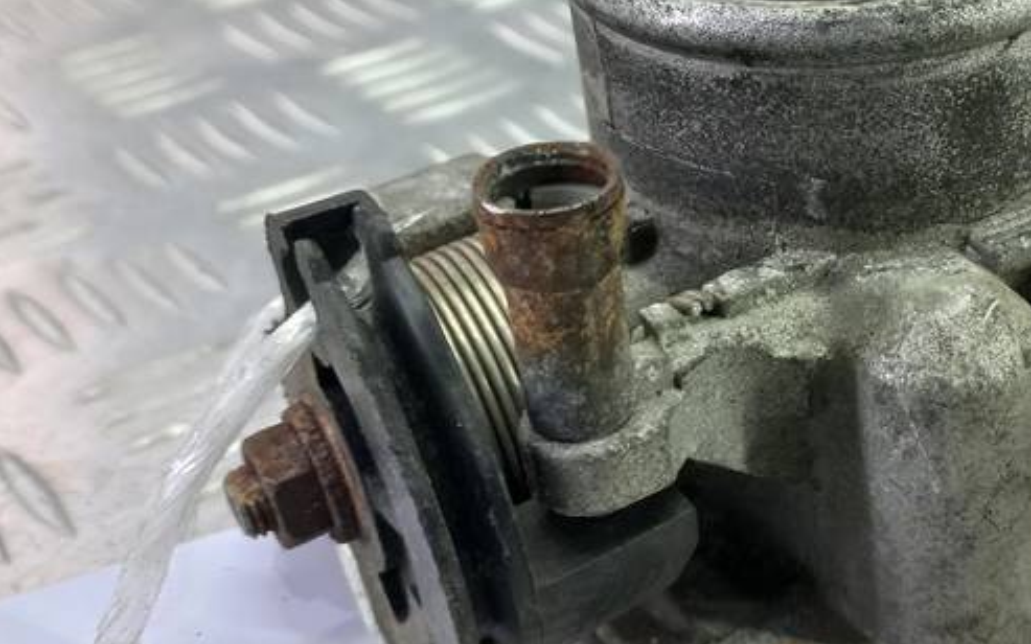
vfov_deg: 23.5
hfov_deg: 35.7
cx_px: 830
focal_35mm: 55
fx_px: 1545
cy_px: 293
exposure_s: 1/50
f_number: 1.8
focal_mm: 4.6
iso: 100
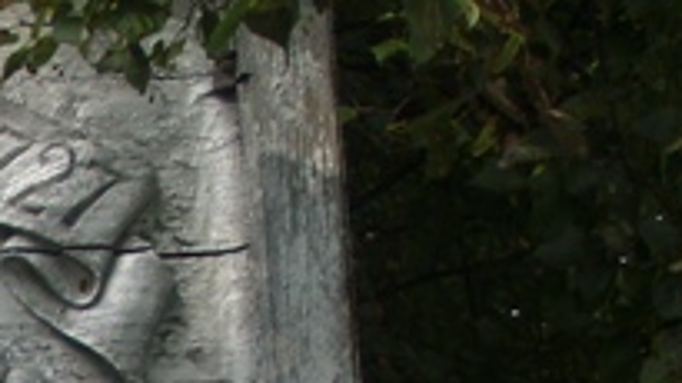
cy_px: 873
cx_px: -572
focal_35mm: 225
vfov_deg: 5.2
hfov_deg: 9.1
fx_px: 4066
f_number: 3.4
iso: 50
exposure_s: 1/353
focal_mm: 8.9
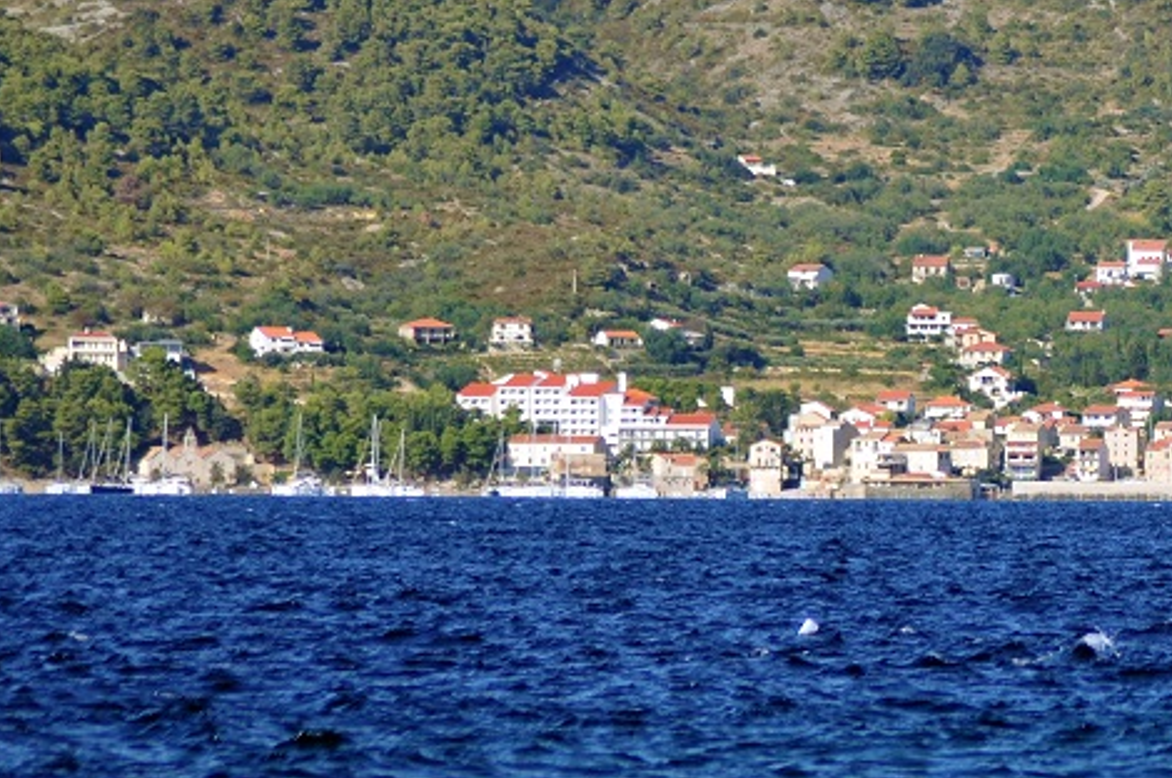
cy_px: 375
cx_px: 1054
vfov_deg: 2.5
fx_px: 17621
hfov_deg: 3.8
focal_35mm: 542
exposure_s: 1/1250
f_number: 4.5
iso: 250
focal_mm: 170
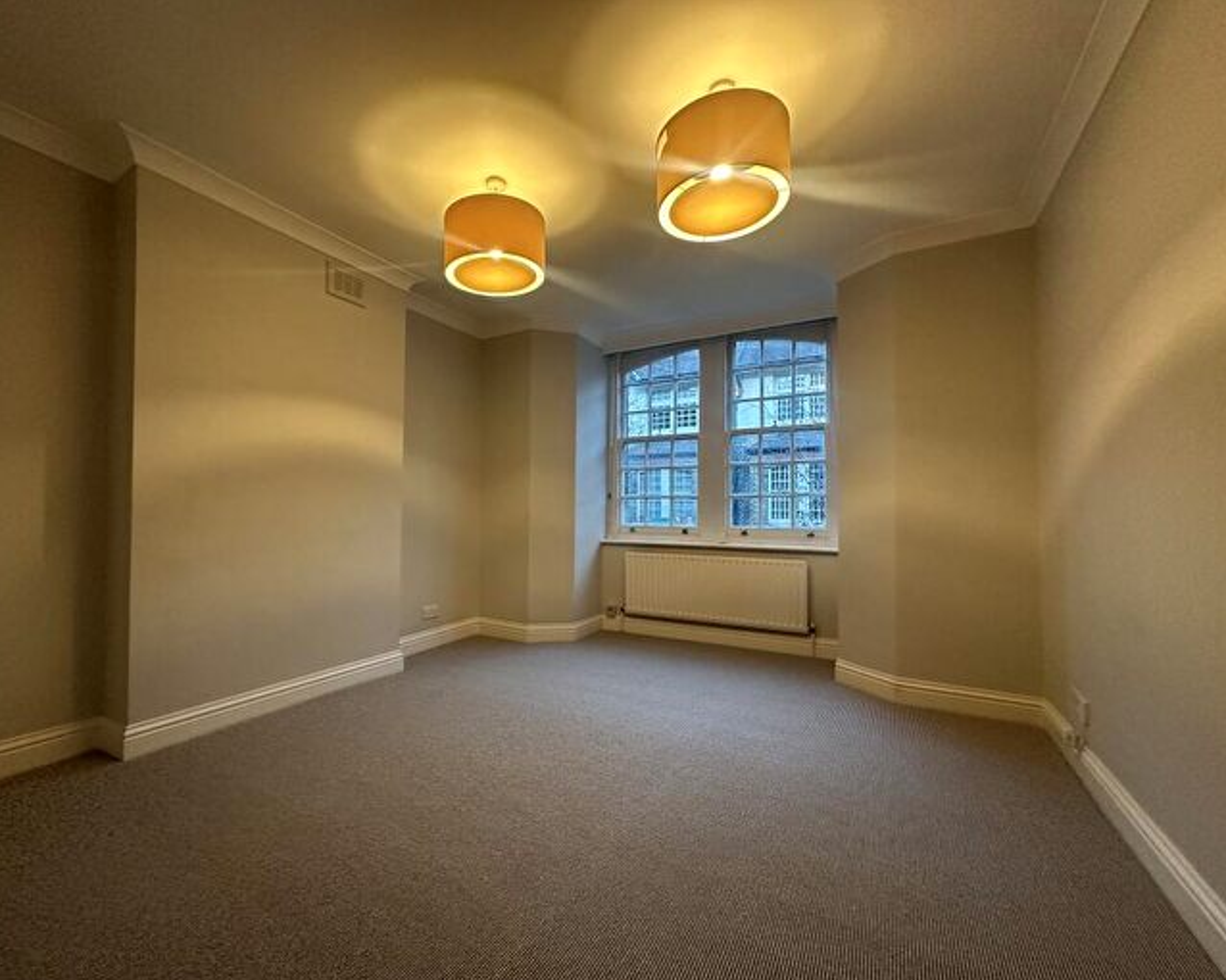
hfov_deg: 96.6
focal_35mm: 15
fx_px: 544
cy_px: 501
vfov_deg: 84.0
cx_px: 565
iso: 400
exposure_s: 1/50
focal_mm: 2.22
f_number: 2.2
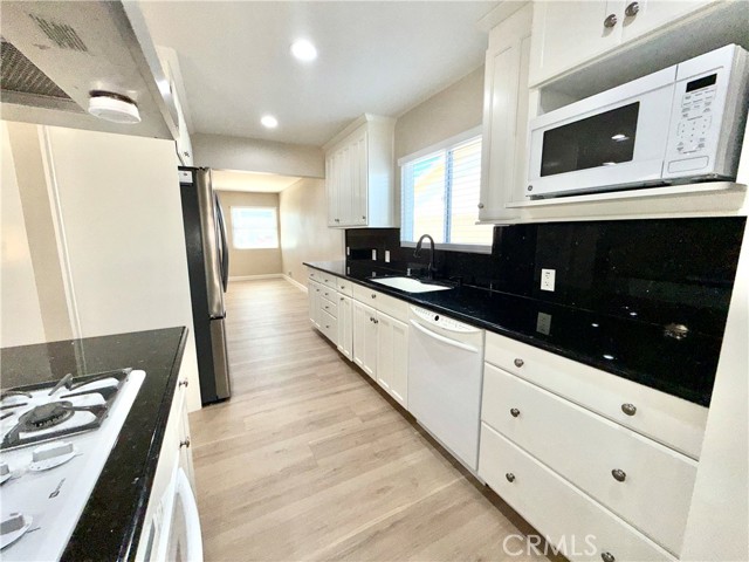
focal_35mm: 14
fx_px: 303
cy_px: 281
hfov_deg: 102.1
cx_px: 374
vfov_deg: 85.7
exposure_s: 1/151
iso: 16
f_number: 2.2
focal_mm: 2.22
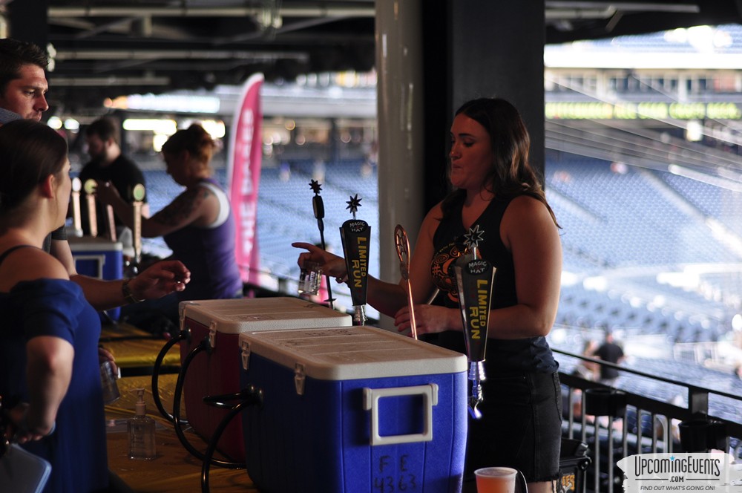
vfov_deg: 18.1
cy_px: 246
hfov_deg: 27.0
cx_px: 371
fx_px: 1544
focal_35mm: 75
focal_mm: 50
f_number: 1.8
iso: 200
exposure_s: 1/250
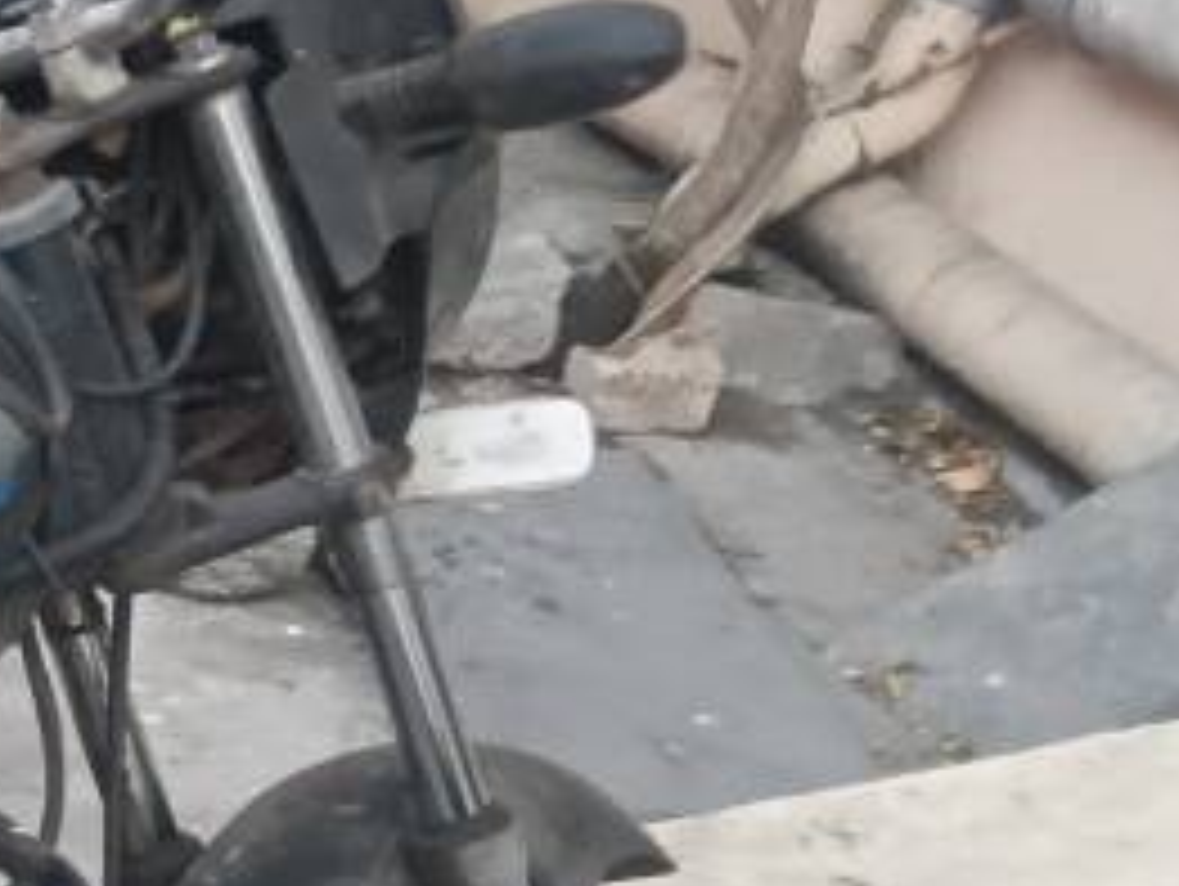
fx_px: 3511
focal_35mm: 103
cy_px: 735
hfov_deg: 16.0
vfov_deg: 14.3
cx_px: -990
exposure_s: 1/33.3
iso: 1000
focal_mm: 3.98
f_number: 1.8
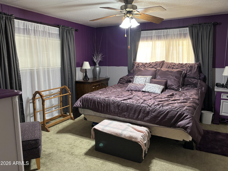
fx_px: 171
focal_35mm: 26
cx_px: 114
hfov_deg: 67.3
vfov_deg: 53.1
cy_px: 86
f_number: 1.6
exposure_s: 1/60
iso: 500
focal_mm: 5.96
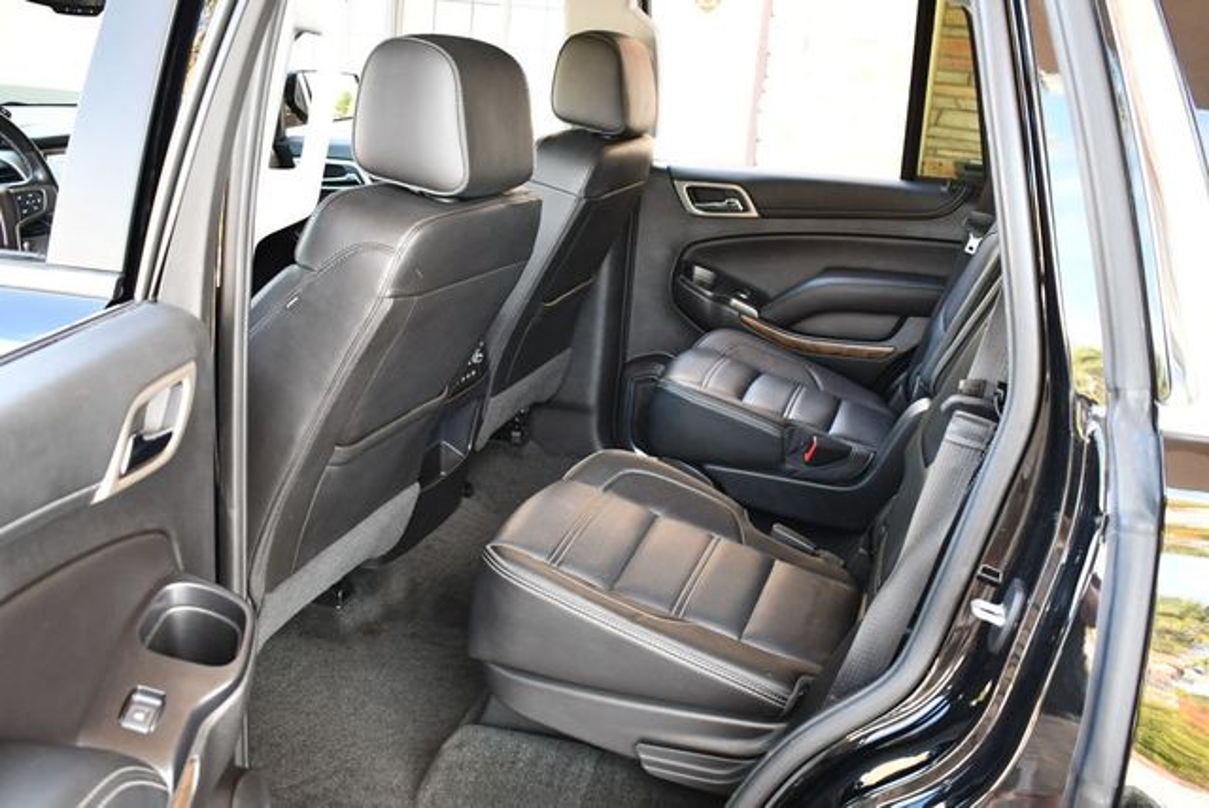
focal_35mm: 36
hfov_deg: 53.1
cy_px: 404
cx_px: 604
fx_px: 1210
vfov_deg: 36.9
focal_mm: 18
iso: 1250
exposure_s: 1/125
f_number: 3.5
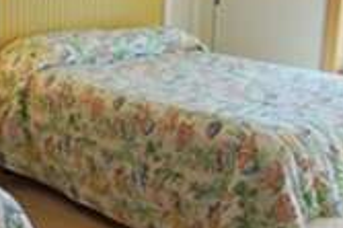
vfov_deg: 19.4
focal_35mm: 69
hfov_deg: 26.5
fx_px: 657
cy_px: 35
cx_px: -51
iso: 100
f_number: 4
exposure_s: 1/60
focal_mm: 10
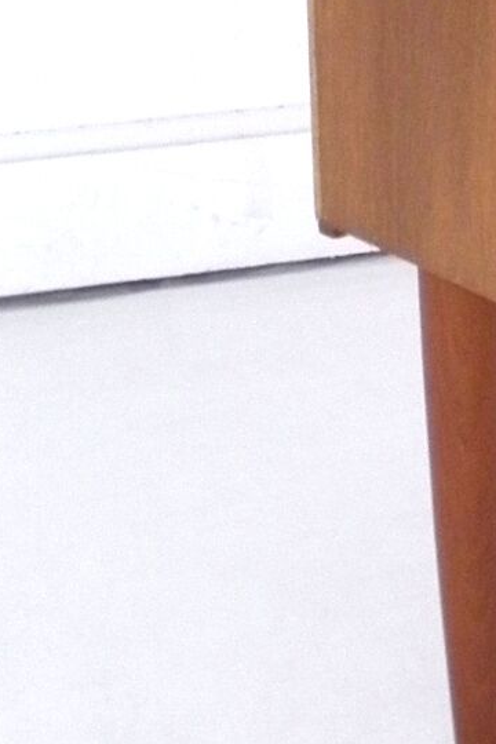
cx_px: 984
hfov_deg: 8.8
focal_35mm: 148
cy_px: -412
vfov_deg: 13.0
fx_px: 3058
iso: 200
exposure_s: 1/15
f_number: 3.6
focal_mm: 5.5
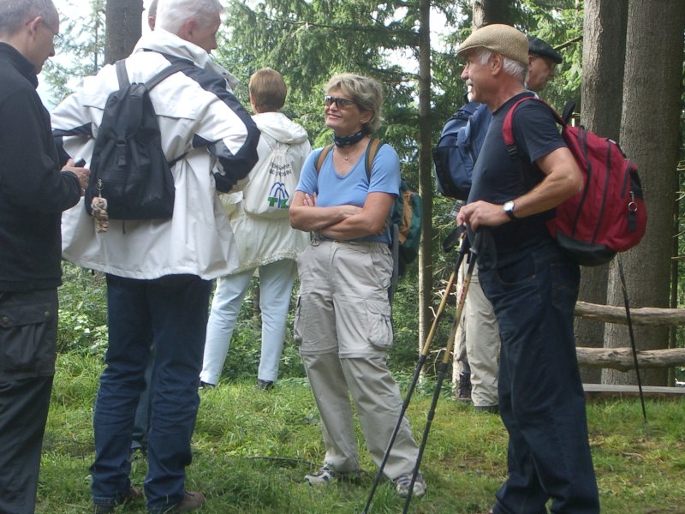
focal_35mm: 105
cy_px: 257
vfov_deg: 14.1
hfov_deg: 18.7
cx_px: 342
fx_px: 2078
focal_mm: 17.4
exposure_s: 1/50
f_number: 4.8
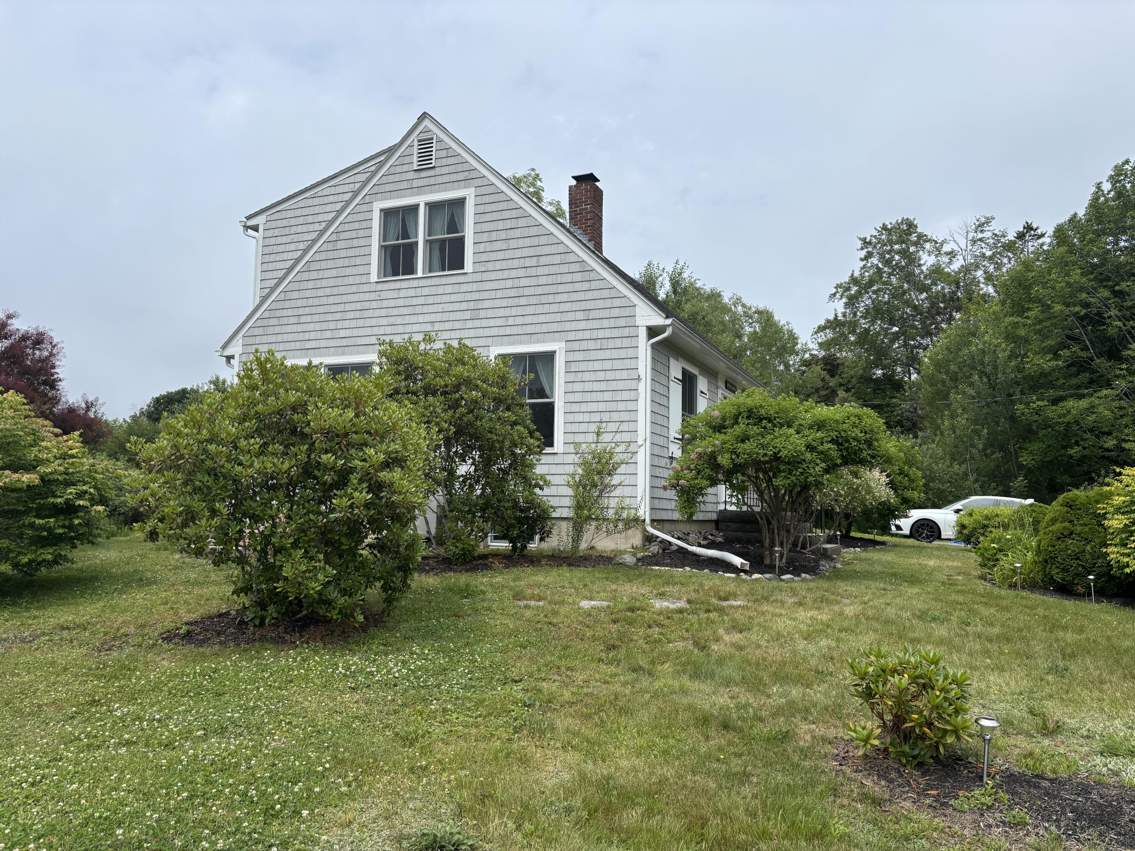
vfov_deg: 53.1
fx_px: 852
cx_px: 568
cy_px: 426
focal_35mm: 26
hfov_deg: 67.3
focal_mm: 5.96
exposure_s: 1/4630
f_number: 1.6
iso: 50
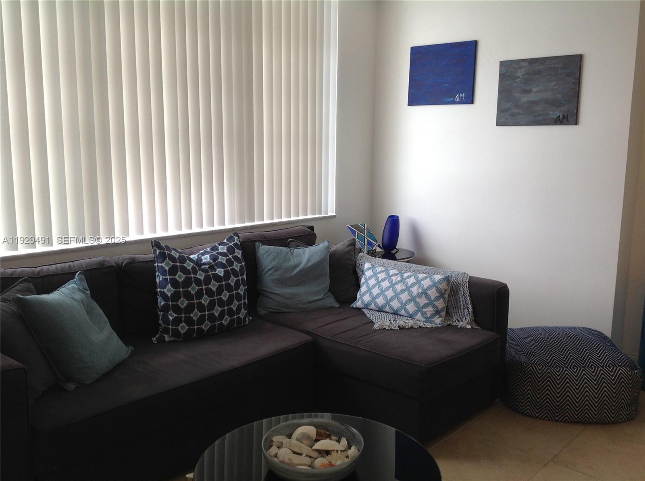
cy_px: 240
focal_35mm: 35
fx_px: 651
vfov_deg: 40.6
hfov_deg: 52.7
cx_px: 322
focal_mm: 4.28
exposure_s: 1/60
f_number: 2.4
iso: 50
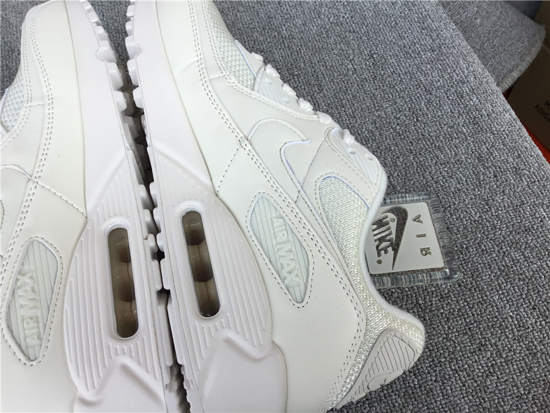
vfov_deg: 45.4
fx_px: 493
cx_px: 275
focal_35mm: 31
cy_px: 206
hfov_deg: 58.4
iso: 25
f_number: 2.4
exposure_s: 1/543
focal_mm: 3.3
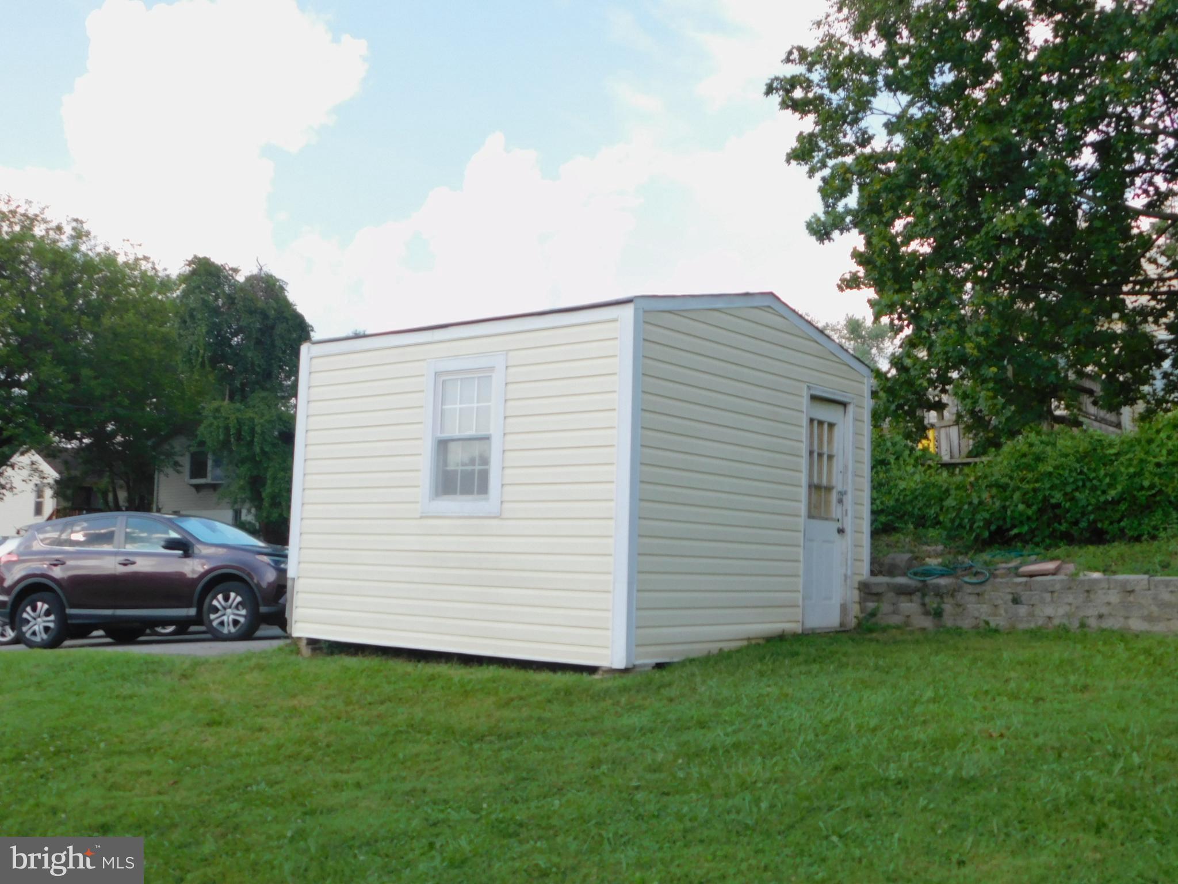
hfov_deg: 51.4
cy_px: 442
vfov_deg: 39.7
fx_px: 1225
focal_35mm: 36
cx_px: 589
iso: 125
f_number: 3.5
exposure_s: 1/500
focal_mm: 6.3
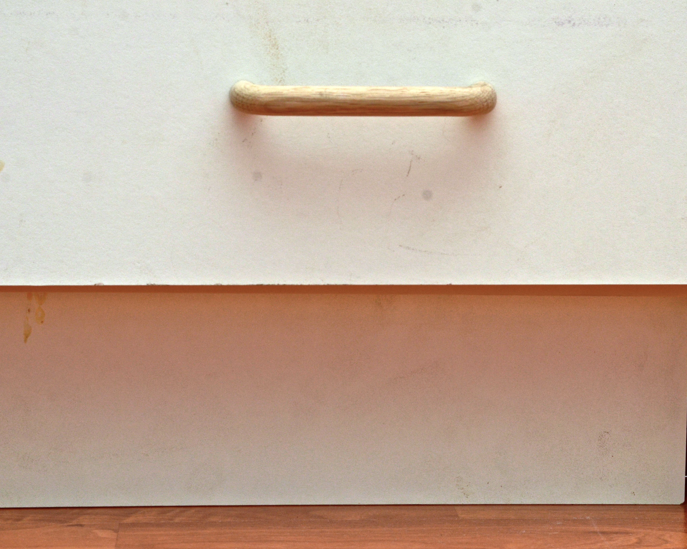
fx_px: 2419
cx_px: 415
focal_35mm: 119
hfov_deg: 16.1
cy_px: 275
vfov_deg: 13.0
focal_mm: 70
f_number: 10
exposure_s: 1/125
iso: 200
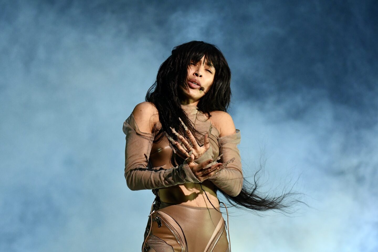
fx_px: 3150
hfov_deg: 6.9
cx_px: 189
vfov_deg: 4.6
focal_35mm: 300
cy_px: 126
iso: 3200
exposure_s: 1/250
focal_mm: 200
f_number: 4
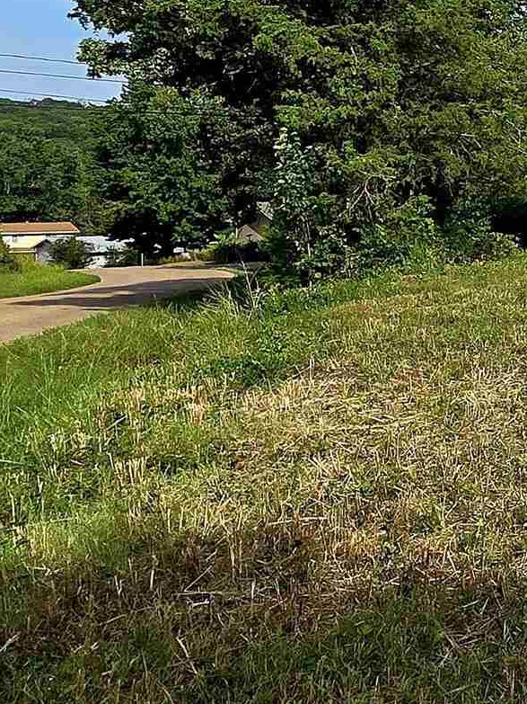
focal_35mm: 51
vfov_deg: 36.7
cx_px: 918
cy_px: 182
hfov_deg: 20.9
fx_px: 1036
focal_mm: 2.2
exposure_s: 1/2000
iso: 50
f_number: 2.2
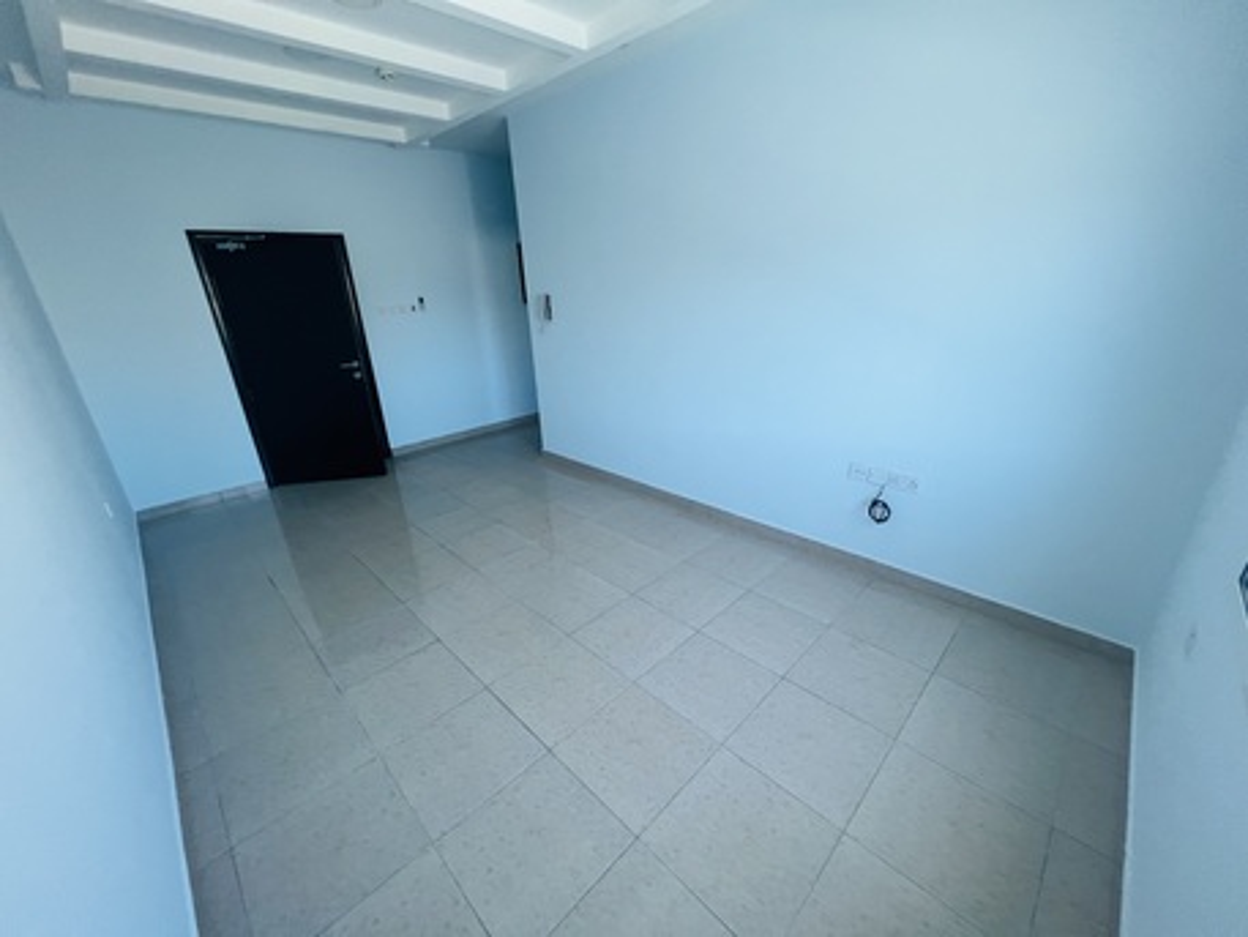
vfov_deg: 89.9
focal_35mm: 13
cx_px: 624
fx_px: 469
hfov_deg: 106.2
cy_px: 468
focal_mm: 1.57
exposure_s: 1/99
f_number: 1.8
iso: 200
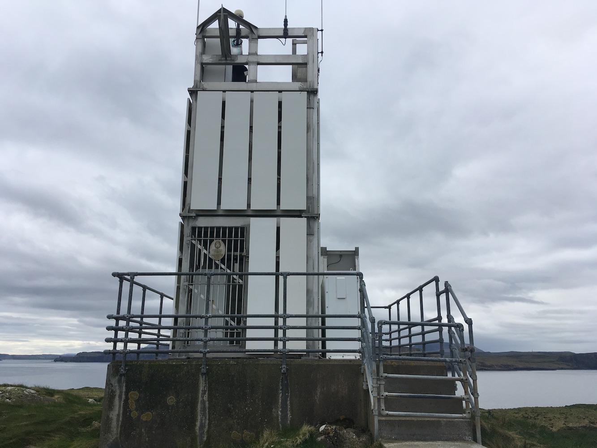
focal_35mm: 29
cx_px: 298
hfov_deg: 61.7
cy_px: 224
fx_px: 500
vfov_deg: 48.2
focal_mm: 4.15
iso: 25
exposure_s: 1/1603
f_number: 2.2
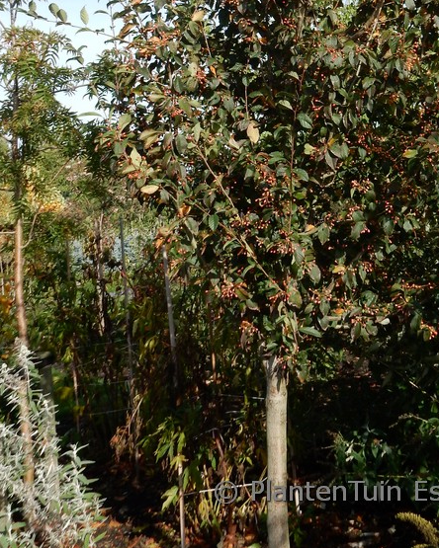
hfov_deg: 27.5
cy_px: 54
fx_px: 877
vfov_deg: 33.0
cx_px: 358
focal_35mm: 54
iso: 125
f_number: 4
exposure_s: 1/640
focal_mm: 5.4
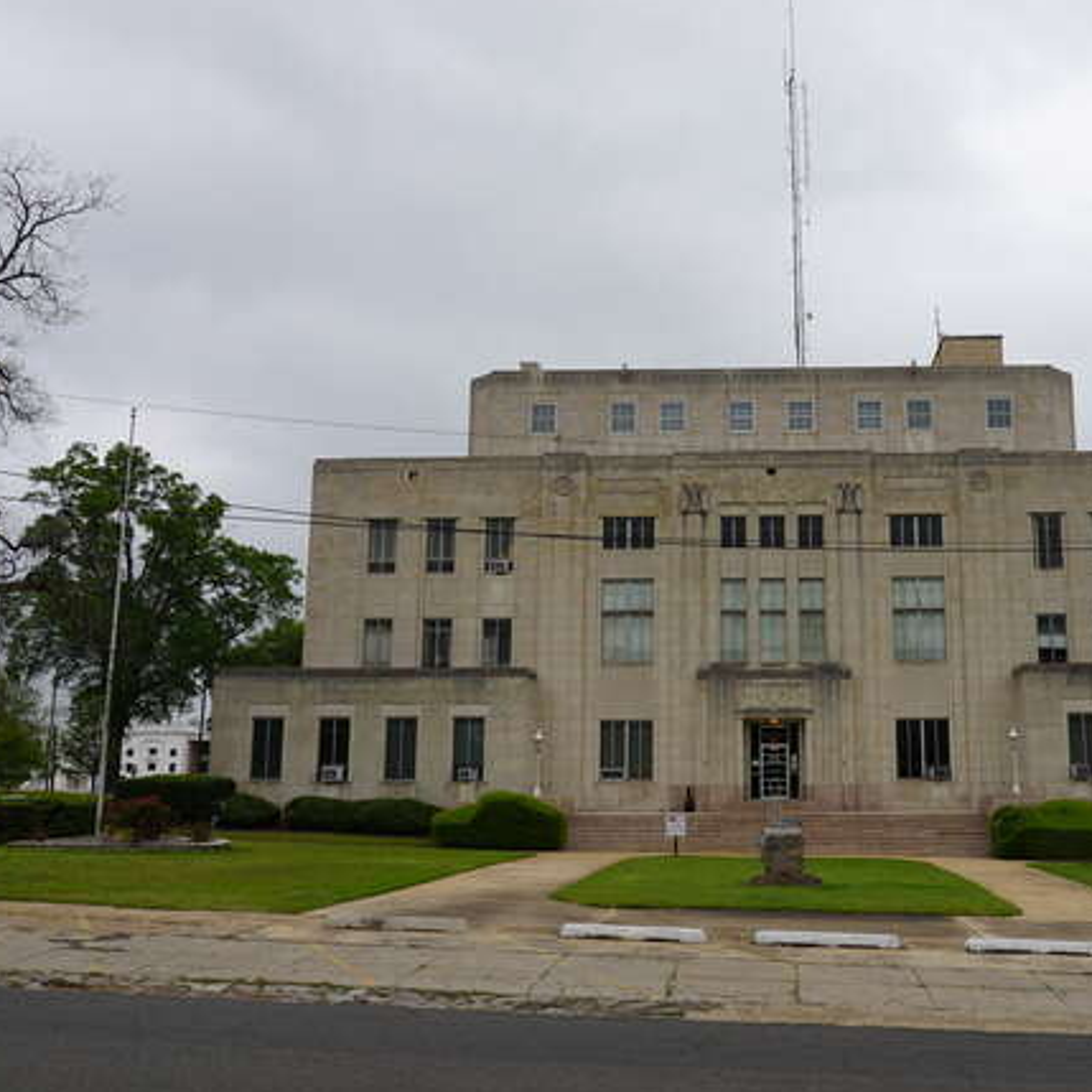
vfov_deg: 43.8
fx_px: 1356
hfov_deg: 43.2
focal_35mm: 38
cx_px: 741
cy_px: 503
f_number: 10
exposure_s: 1/100
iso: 100
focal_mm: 16
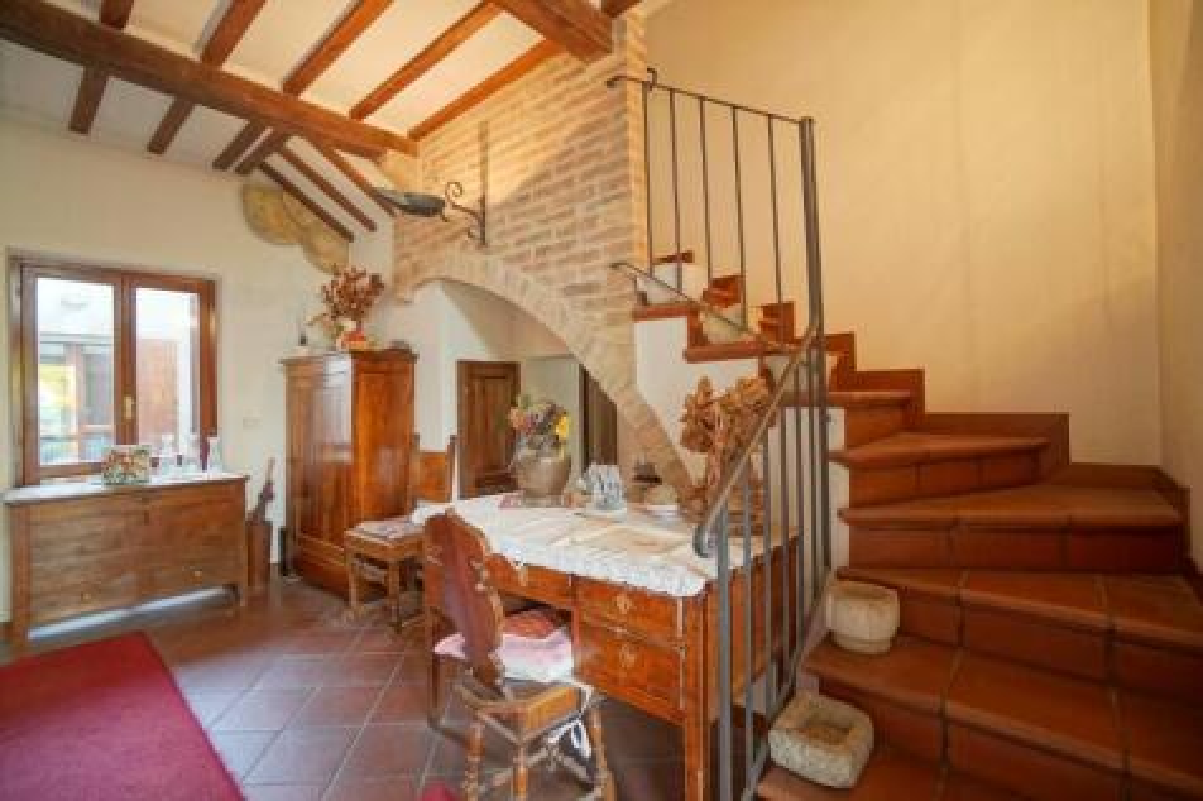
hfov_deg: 100.4
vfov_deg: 77.3
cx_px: 602
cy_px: 400
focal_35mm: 15
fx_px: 501
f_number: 4
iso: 2500
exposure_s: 1/30
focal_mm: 10
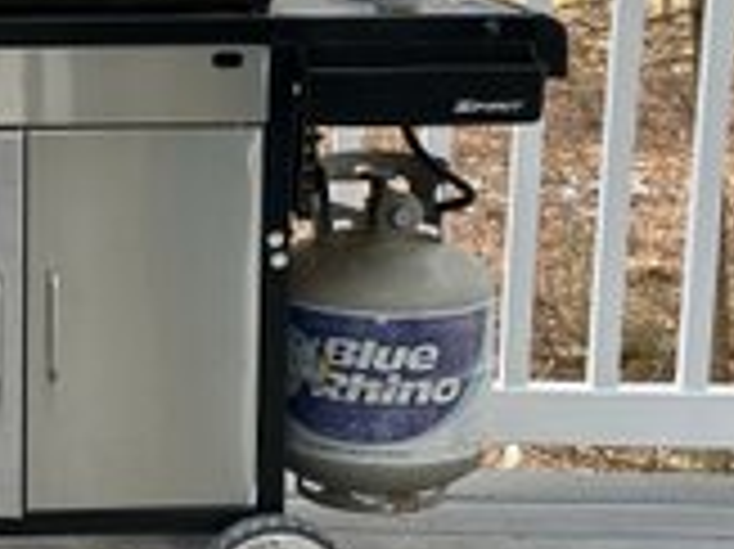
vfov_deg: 14.6
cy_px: 182
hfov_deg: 19.0
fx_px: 2140
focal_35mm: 101
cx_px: 11
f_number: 1.78
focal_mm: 6.86
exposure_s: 1/355
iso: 64
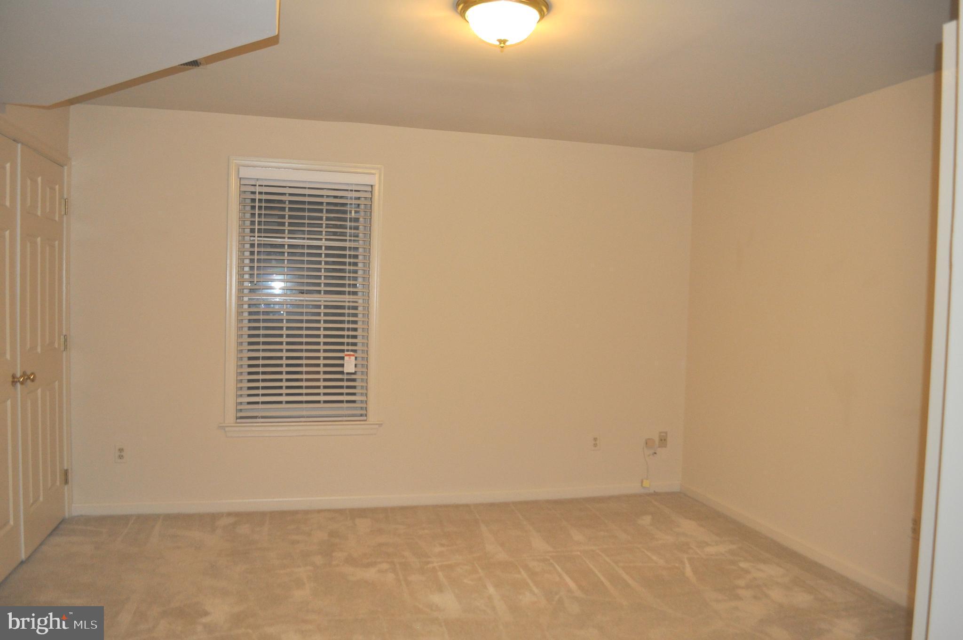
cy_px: 320
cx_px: 482
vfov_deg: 47.8
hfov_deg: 67.4
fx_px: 721
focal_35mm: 27
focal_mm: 18
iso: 800
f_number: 3.5
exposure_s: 1/60
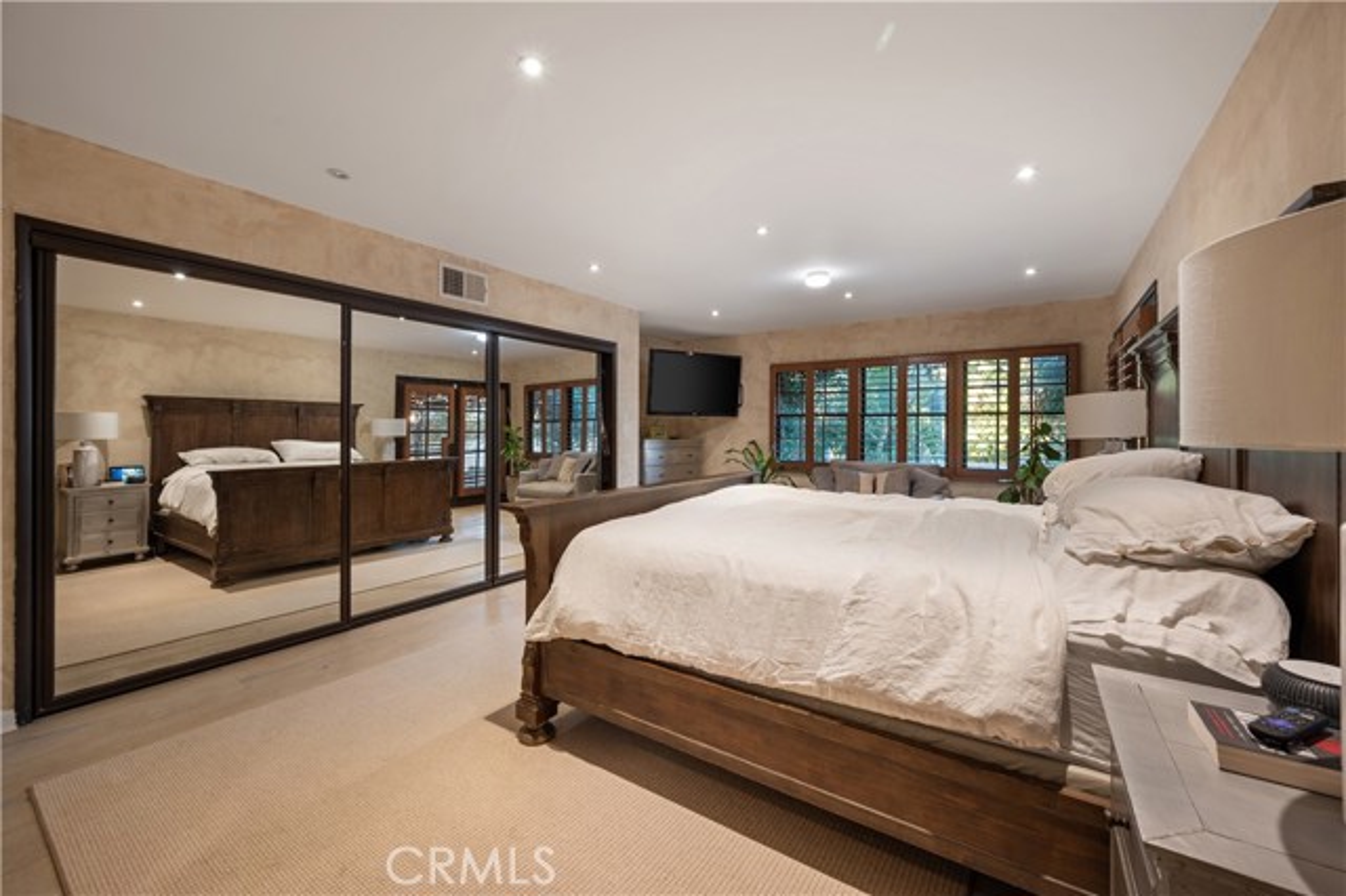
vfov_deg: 81.1
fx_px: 523
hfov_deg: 104.3
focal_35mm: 14
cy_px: 448
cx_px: 673
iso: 100
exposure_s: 1.3
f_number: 8
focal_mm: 14
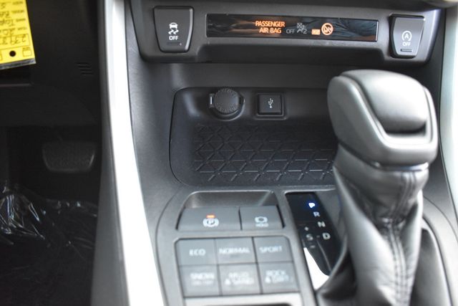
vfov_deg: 48.0
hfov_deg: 67.4
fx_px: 344
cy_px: 153
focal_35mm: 27
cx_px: 229
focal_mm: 18
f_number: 3.5
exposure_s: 1/125
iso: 2800
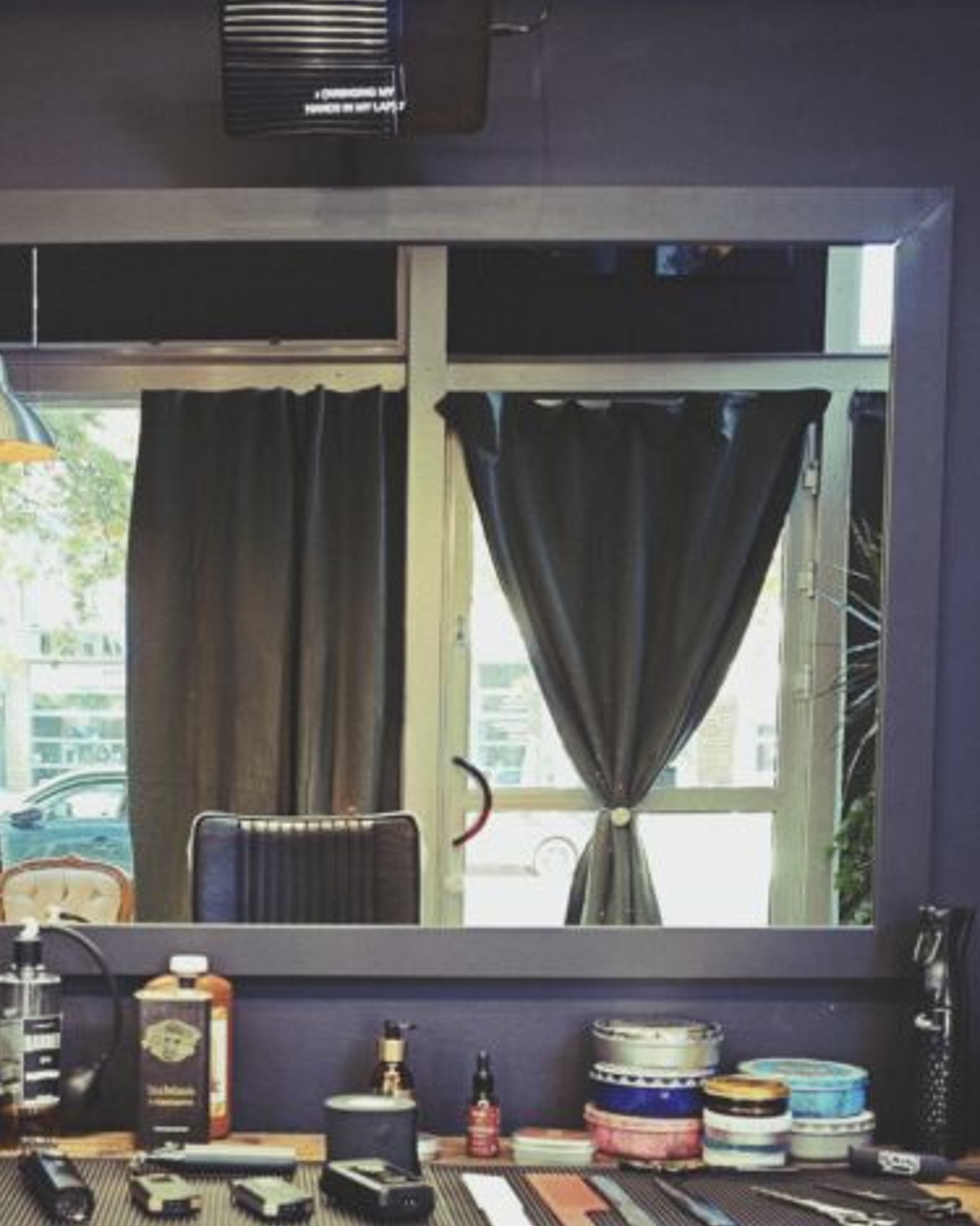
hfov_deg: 30.3
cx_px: 248
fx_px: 1777
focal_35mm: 49
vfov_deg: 37.0
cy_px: 936
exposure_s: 1/50
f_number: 1.63
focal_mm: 8.72
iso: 200
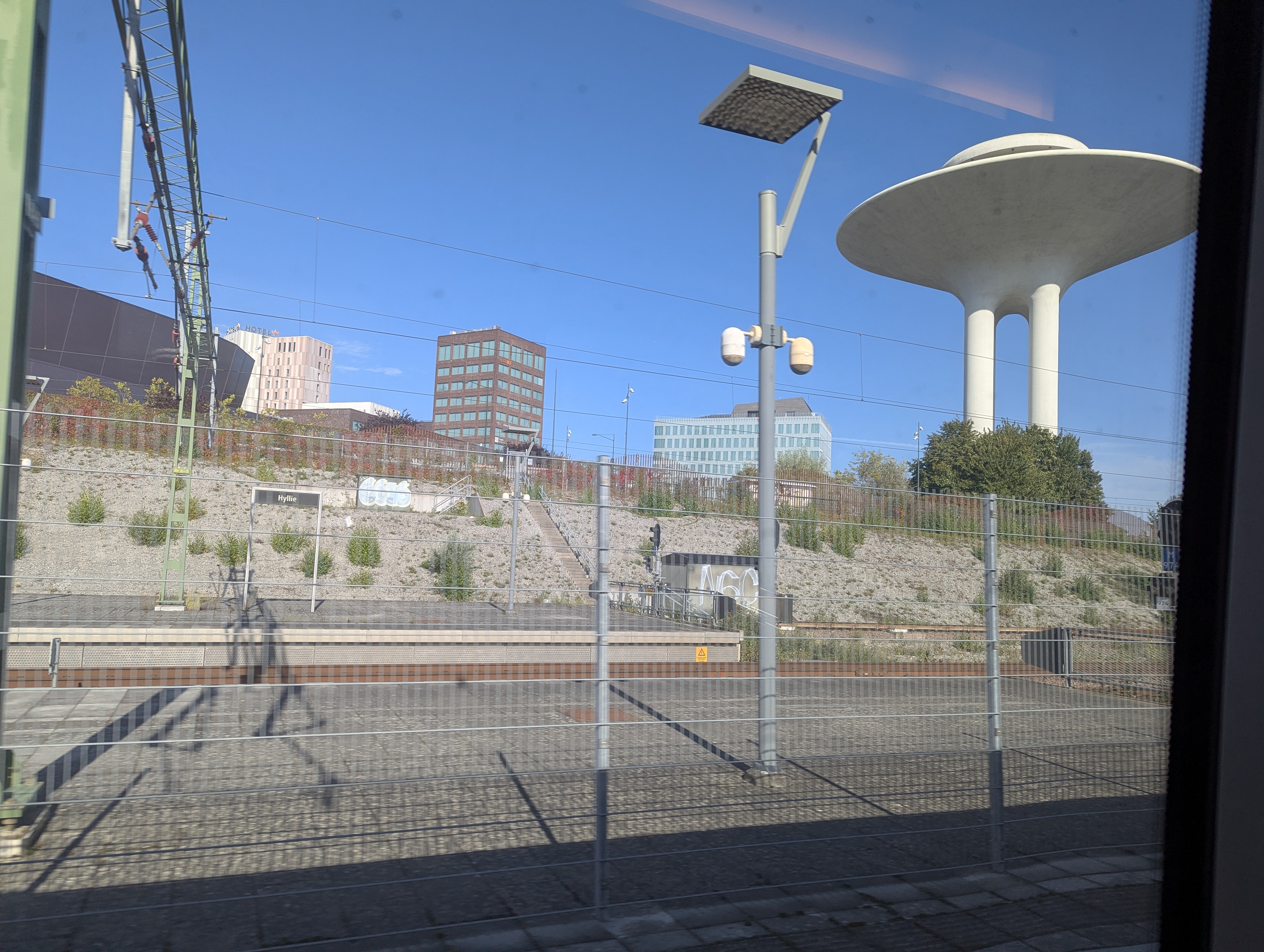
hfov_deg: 71.5
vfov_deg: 56.9
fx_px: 878
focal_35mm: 24
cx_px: 632
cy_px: 476
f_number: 1.85
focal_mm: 6.81
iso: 40
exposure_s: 1/636
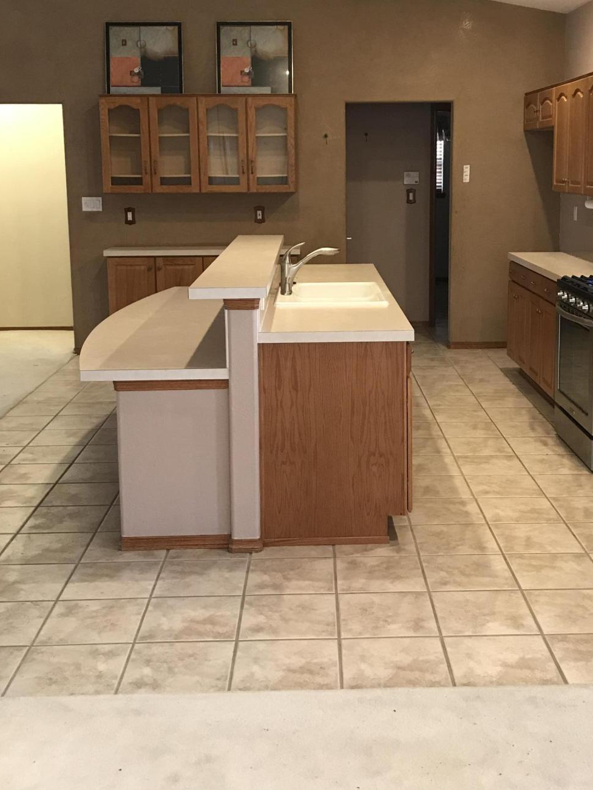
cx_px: 331
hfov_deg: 33.6
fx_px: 982
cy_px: 315
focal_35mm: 43
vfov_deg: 43.6
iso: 50
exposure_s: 1/15
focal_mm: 3.99
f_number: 1.8
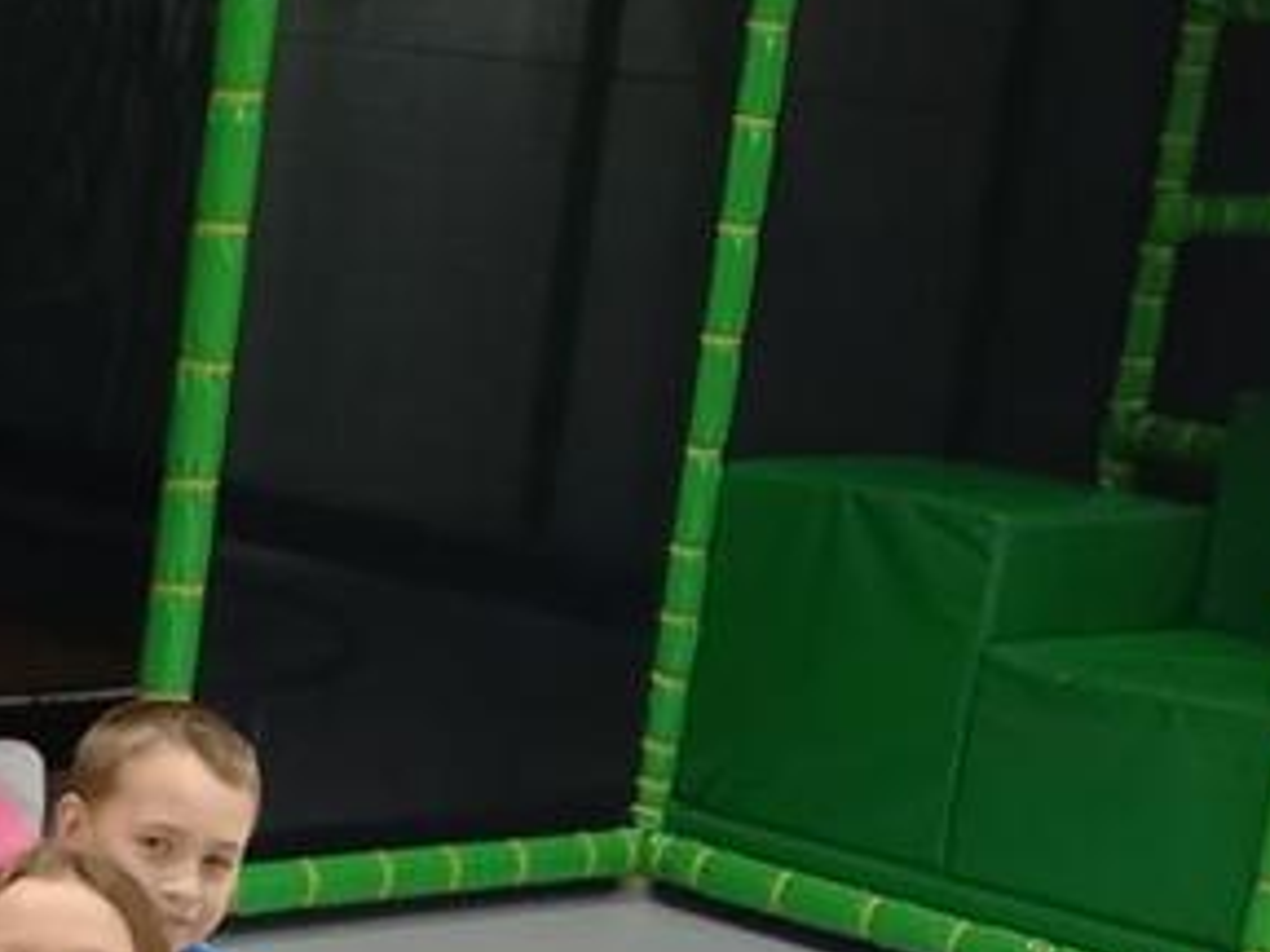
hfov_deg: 16.0
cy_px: 1040
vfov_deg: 12.6
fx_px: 4256
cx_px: -445
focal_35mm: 116
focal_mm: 4.65
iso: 320
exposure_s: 1/33.3
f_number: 1.8
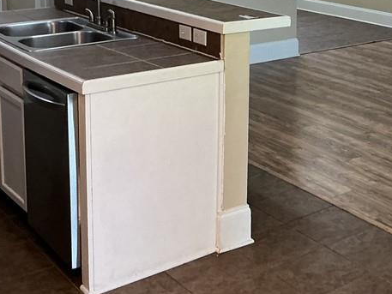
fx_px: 736
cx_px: 418
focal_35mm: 65
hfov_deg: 27.6
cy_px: -27
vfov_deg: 21.5
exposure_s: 1/60
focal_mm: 3
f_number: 1.8
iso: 100
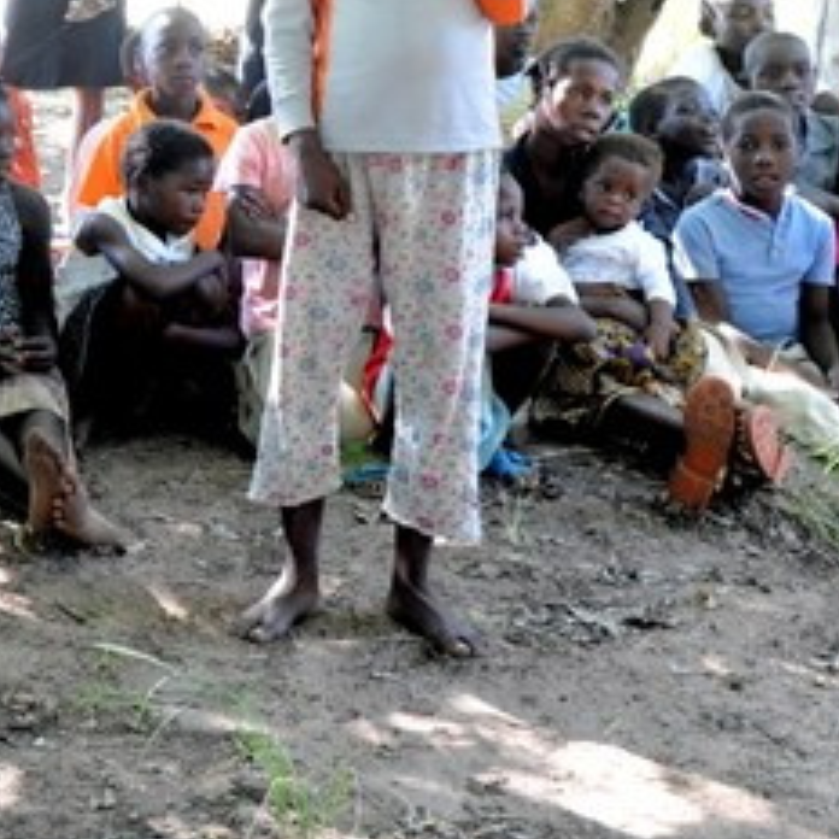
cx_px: -445
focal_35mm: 91
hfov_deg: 17.1
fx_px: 2495
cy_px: 172
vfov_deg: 18.9
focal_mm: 31
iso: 1000
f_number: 5.6
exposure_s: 1/40
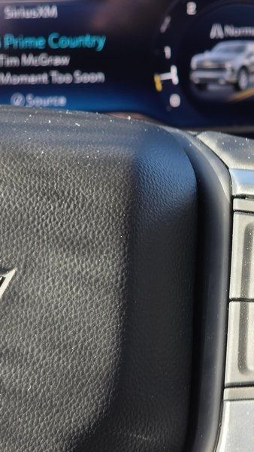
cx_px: 271
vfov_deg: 16.7
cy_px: 269
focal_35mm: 128
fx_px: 1533
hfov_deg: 9.4
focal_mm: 7.9
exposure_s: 1/161
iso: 50
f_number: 2.4
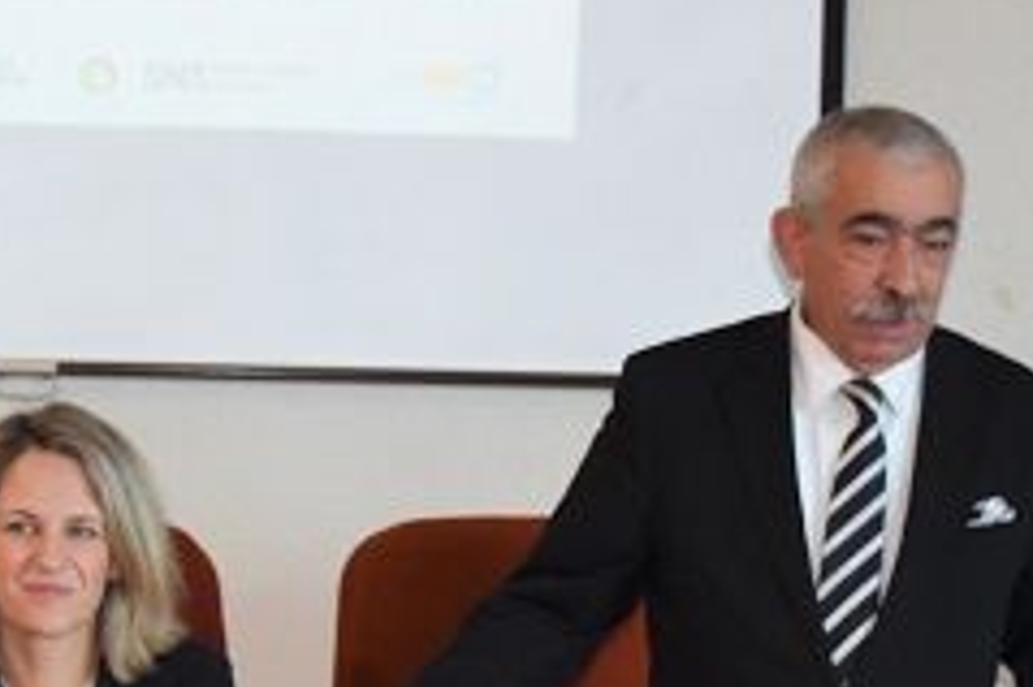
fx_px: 4132
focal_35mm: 144
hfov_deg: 14.2
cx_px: 372
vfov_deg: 9.5
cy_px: 514
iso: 800
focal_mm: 23
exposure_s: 1/80
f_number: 4.5
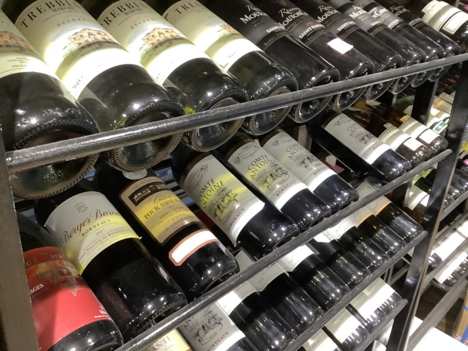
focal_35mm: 31
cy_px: 176
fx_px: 419
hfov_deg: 58.4
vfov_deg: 45.4
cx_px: 234
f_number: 2.4
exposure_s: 1/40
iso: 320
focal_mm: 3.3
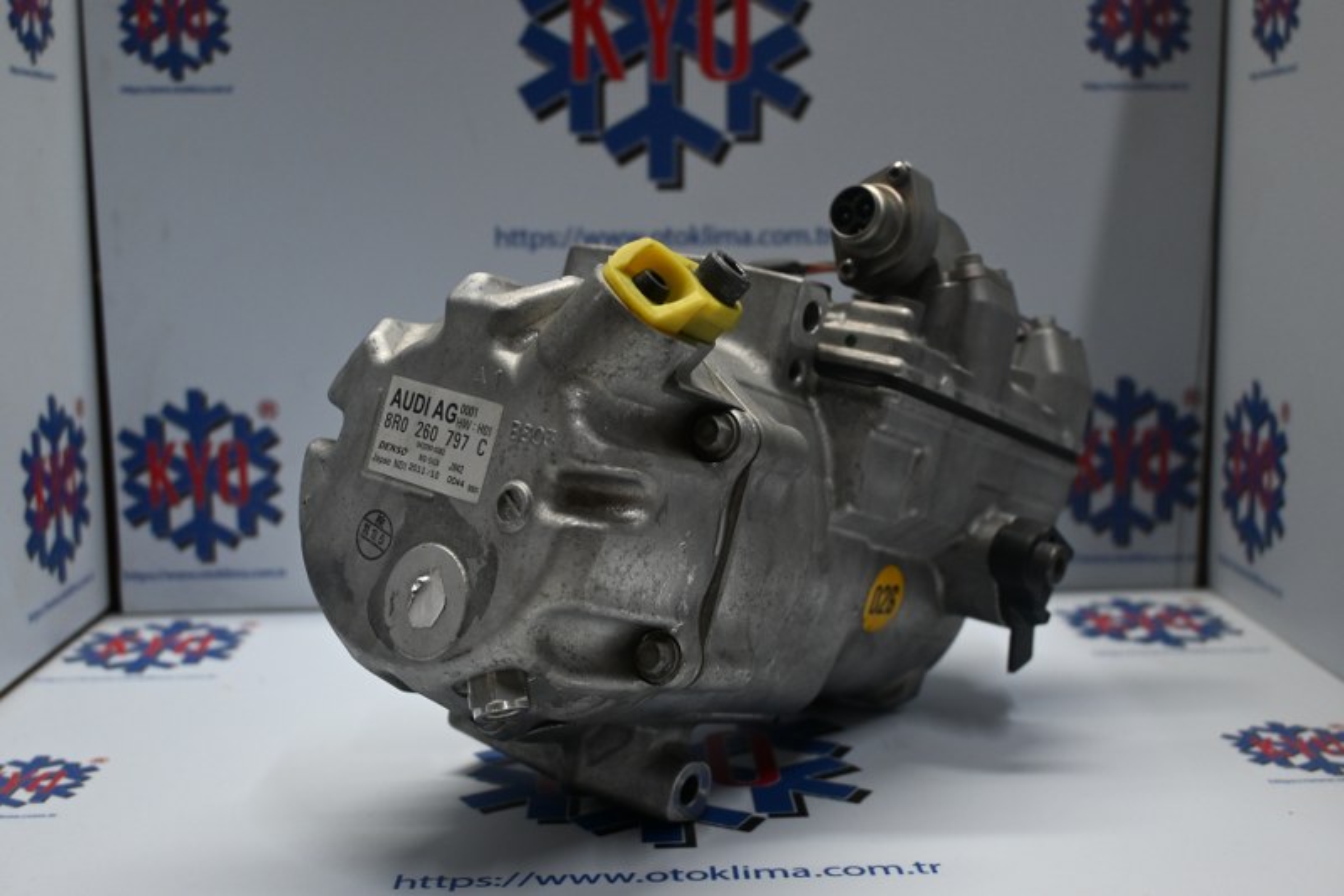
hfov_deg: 48.7
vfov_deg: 33.6
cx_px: 672
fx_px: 1484
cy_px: 448
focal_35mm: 40
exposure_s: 1/125
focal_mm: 26.5
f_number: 4.5
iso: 900
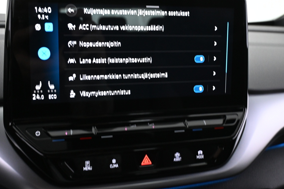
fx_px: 307
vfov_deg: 34.1
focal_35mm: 39
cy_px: 70
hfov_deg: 49.6
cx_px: 130
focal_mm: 20.5
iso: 1600
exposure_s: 1/30
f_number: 3.8
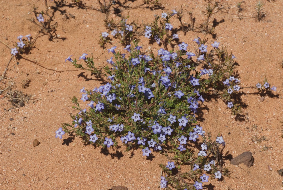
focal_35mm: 143
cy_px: 100
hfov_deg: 14.3
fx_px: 1126
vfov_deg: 9.6
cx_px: 144
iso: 160
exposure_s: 1/200
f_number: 16
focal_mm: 90
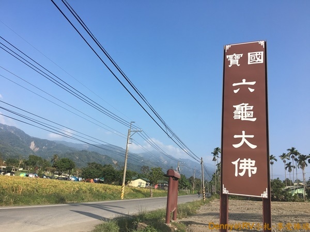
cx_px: 155
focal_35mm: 29
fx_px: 260
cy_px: 116
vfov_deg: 48.2
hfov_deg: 61.7
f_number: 2.2
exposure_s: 1/1261
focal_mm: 4.15
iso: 25
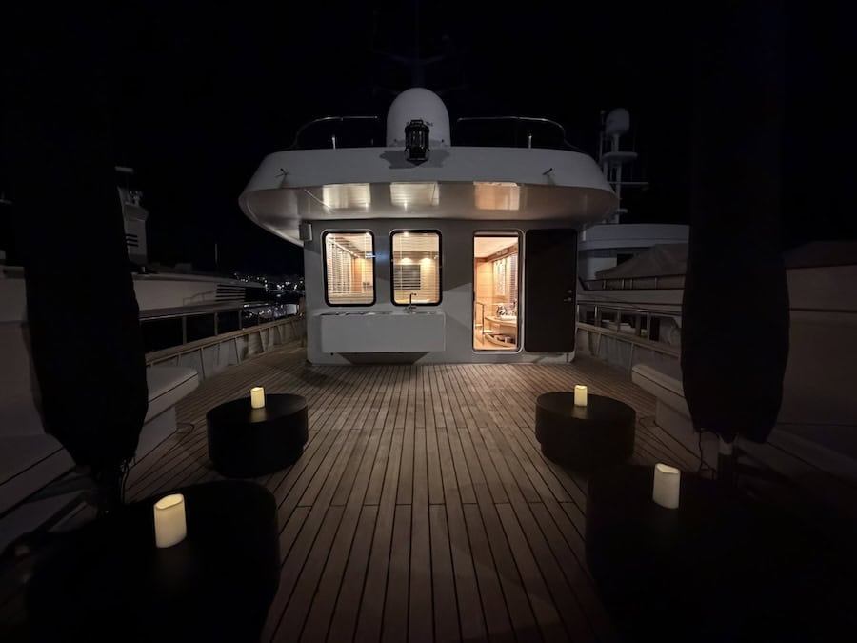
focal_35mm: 14
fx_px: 347
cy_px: 322
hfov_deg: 102.1
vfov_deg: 85.7
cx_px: 428
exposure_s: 1/30
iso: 2500
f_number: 2.2
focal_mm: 2.2
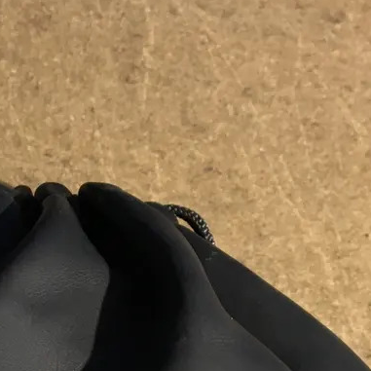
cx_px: 69
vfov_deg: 16.4
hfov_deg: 17.8
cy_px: 555
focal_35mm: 97
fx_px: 1176
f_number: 2.2
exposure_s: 1/33
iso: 100
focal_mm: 4.15
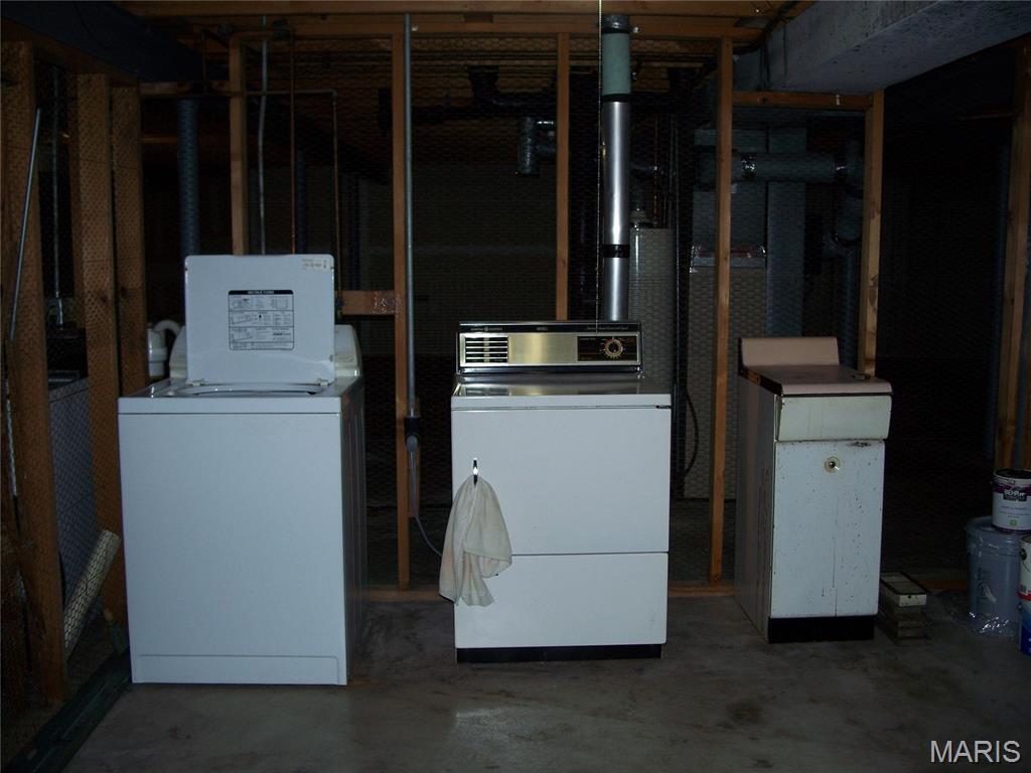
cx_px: 516
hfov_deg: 50.1
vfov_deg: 38.7
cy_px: 386
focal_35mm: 37
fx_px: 1102
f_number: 2.8
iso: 125
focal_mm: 7.8
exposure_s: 1/60
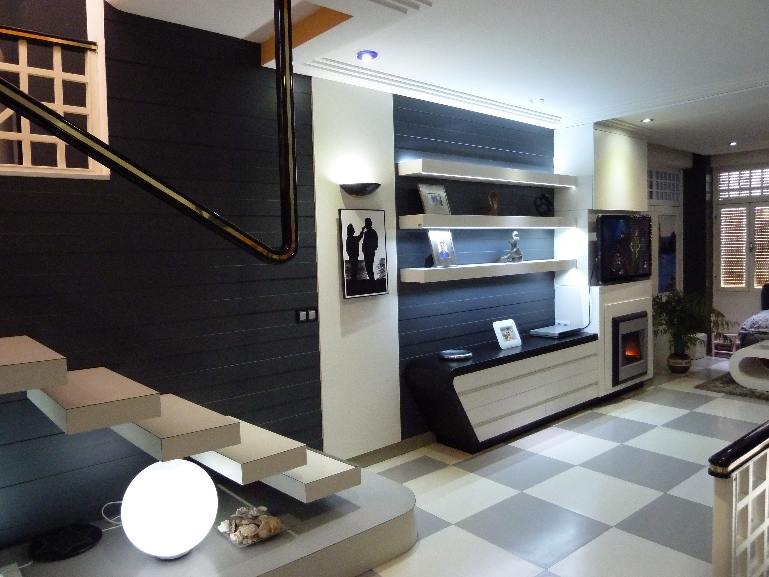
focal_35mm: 25
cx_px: 384
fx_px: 555
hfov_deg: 69.4
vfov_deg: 54.9
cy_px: 288
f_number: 3.3
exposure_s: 1/30
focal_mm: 4.1
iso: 640
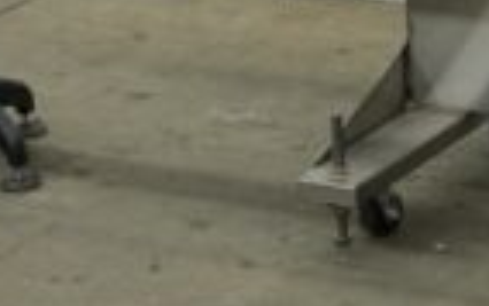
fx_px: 3348
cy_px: -125
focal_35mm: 251
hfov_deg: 8.3
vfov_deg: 5.2
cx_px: 499
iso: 320
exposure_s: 1/80
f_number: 4
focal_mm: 25.85
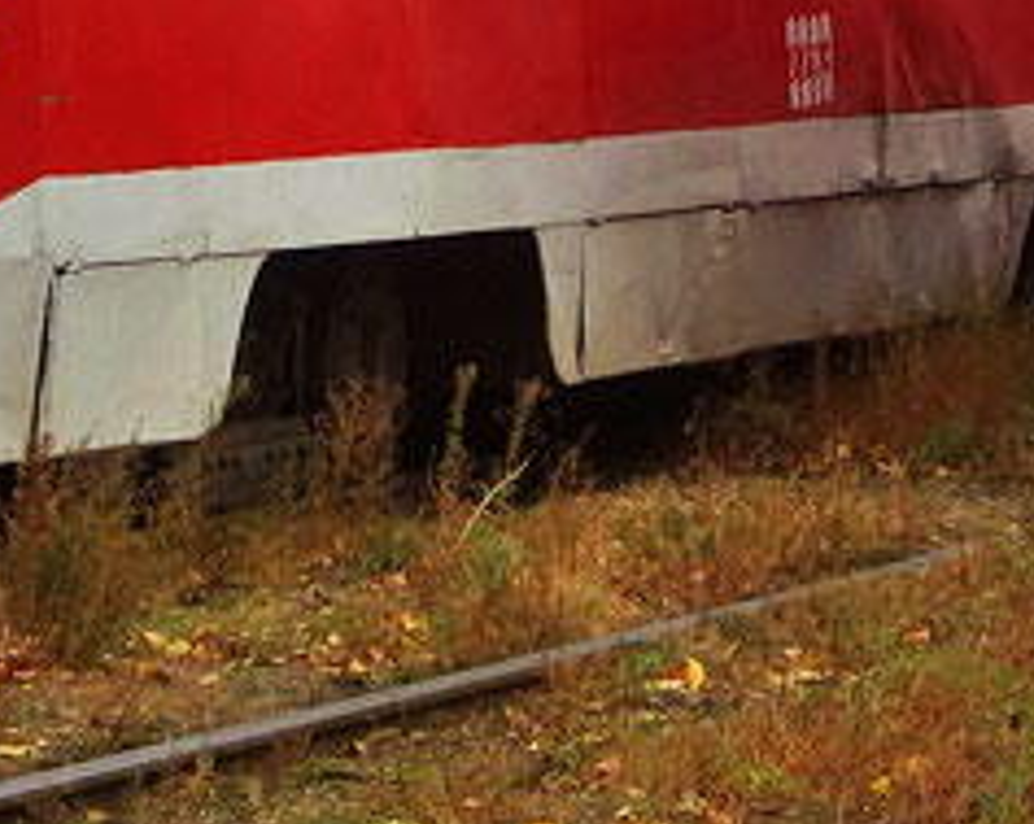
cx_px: 890
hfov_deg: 8.1
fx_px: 7274
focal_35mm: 238
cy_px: -846
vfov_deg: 6.3
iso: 125
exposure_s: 1/500
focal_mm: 18.66
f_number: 4
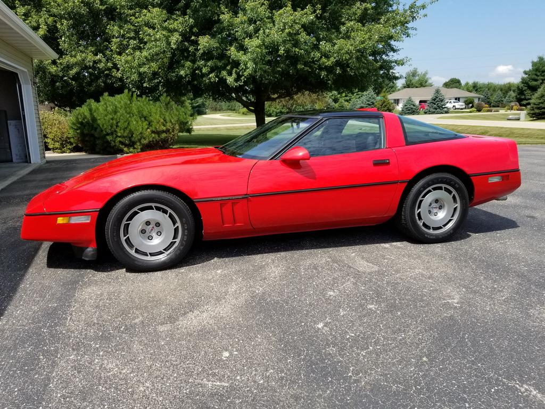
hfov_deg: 67.3
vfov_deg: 53.1
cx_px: 272
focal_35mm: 26
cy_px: 204
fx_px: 409
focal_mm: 4.25
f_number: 1.7
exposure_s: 1/1780
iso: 50
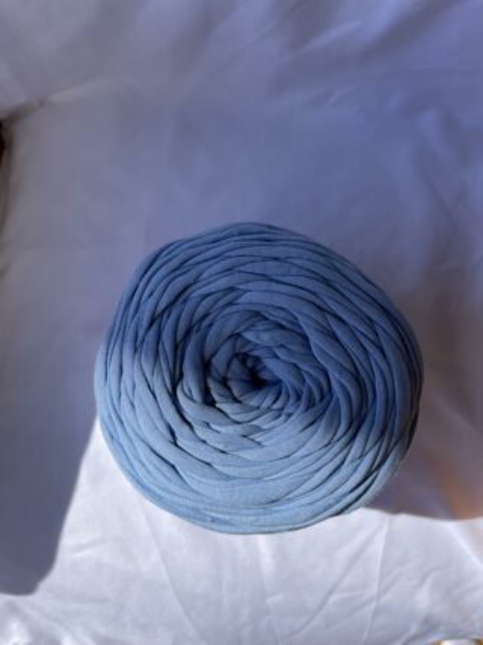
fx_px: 484
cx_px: 242
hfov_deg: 53.0
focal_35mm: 26
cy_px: 322
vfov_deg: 67.3
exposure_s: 1/3300
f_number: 1.6
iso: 32
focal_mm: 4.2
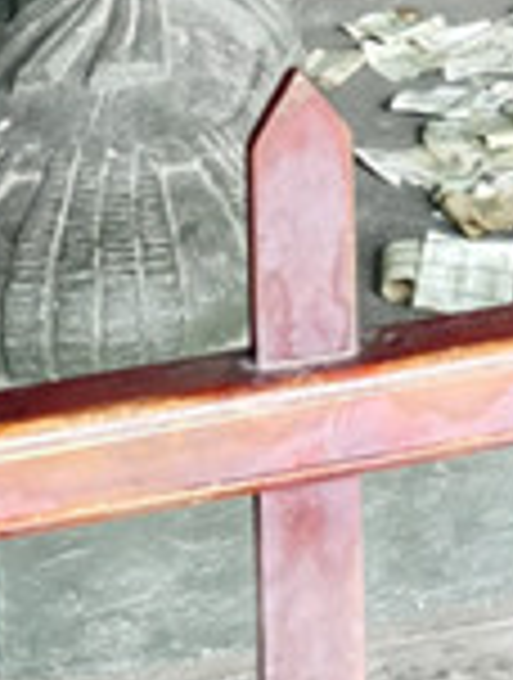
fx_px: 4211
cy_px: -1256
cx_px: 662
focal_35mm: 214
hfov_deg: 6.9
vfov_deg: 8.1
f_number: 1.6
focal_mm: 5.56
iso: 125
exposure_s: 1/100
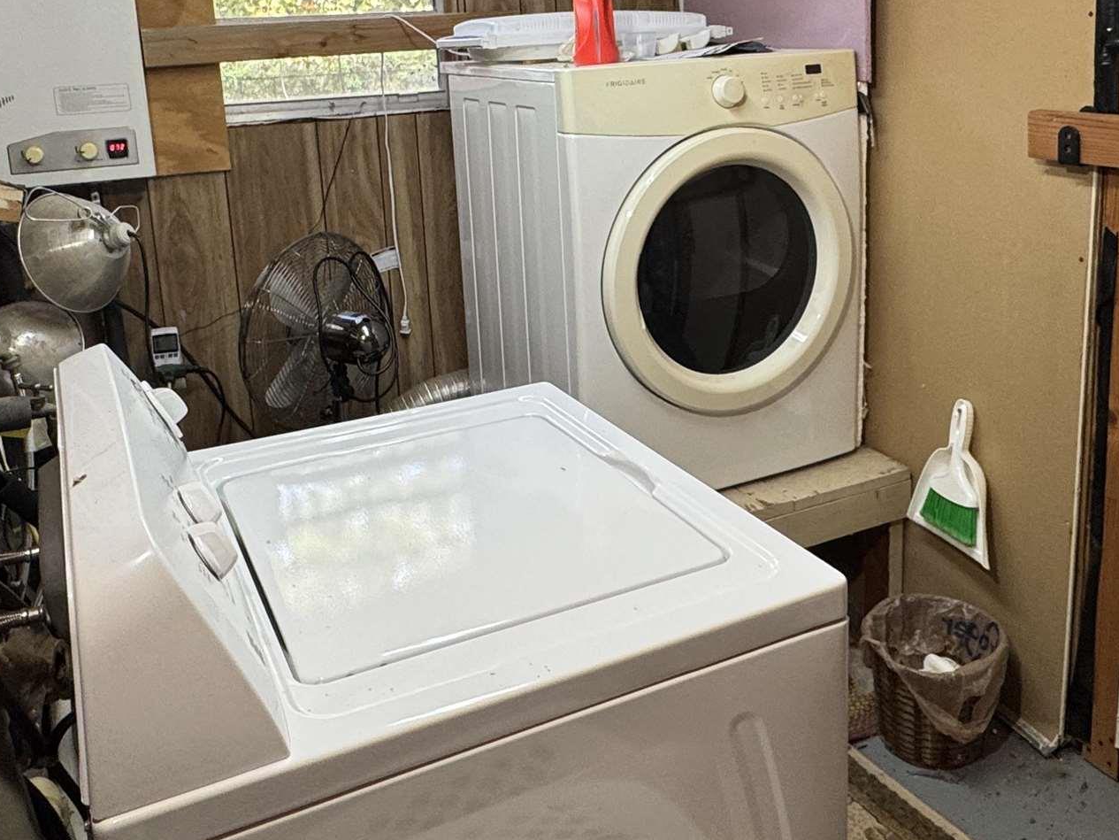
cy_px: 238
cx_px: 597
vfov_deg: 40.9
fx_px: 1099
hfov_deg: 53.9
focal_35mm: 34
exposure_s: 1/120
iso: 160
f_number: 2.2
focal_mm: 2.22
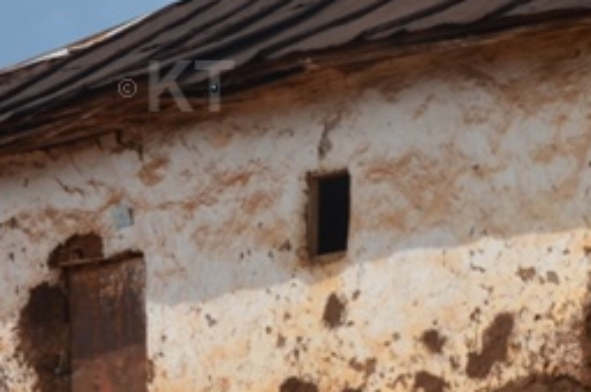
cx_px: 402
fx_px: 2212
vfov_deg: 10.1
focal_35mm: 135
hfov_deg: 15.2
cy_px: 112
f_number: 8
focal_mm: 32
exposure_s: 1/250
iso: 100
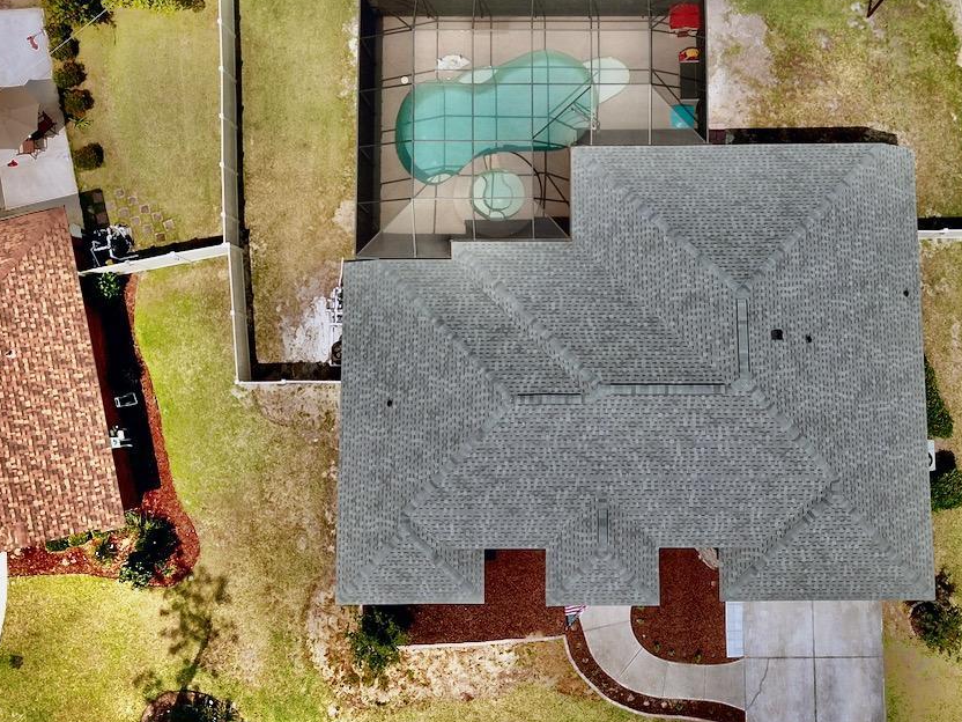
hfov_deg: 46.5
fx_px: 1112
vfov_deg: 35.7
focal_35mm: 40
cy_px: 251
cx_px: 583
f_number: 2.2
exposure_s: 1/1389
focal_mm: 4.73
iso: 100
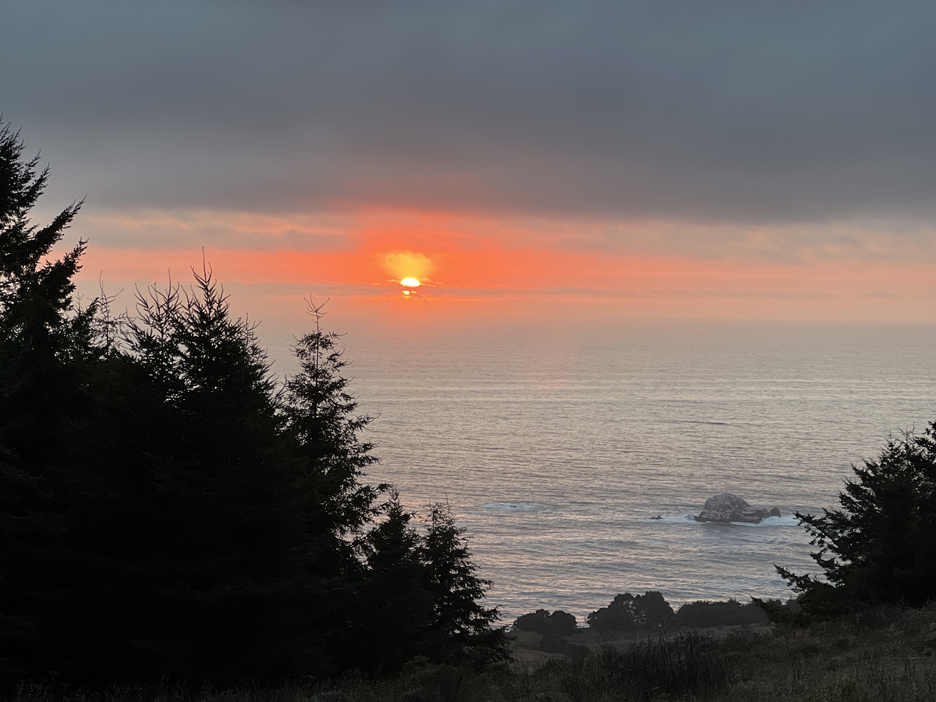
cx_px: 468
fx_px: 2082
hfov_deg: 25.3
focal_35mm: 77
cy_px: 351
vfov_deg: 19.1
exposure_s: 1/121
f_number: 2.8
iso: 80
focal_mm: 9
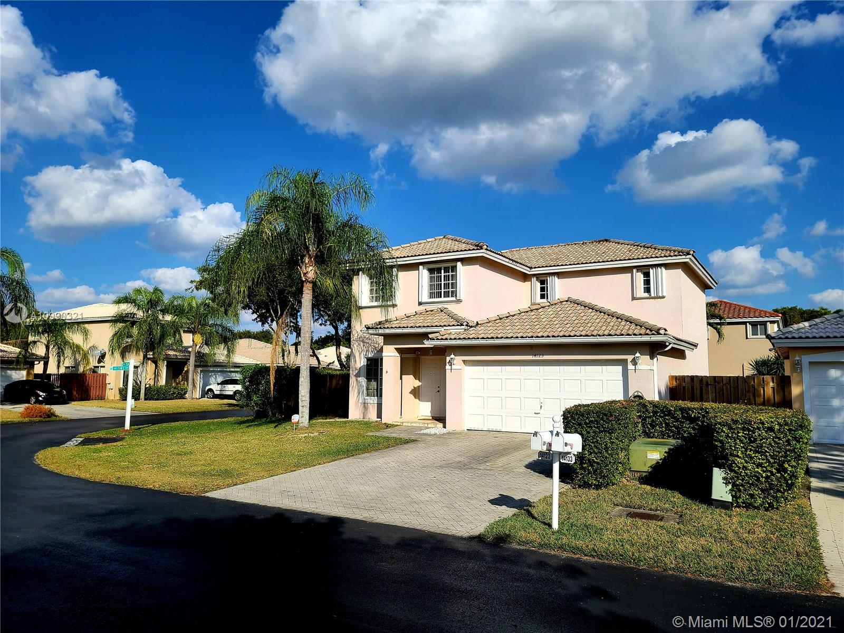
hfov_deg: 69.4
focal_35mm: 25
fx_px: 610
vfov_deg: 54.9
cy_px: 316
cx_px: 422
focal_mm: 7
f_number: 1.8
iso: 16
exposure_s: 1/2000
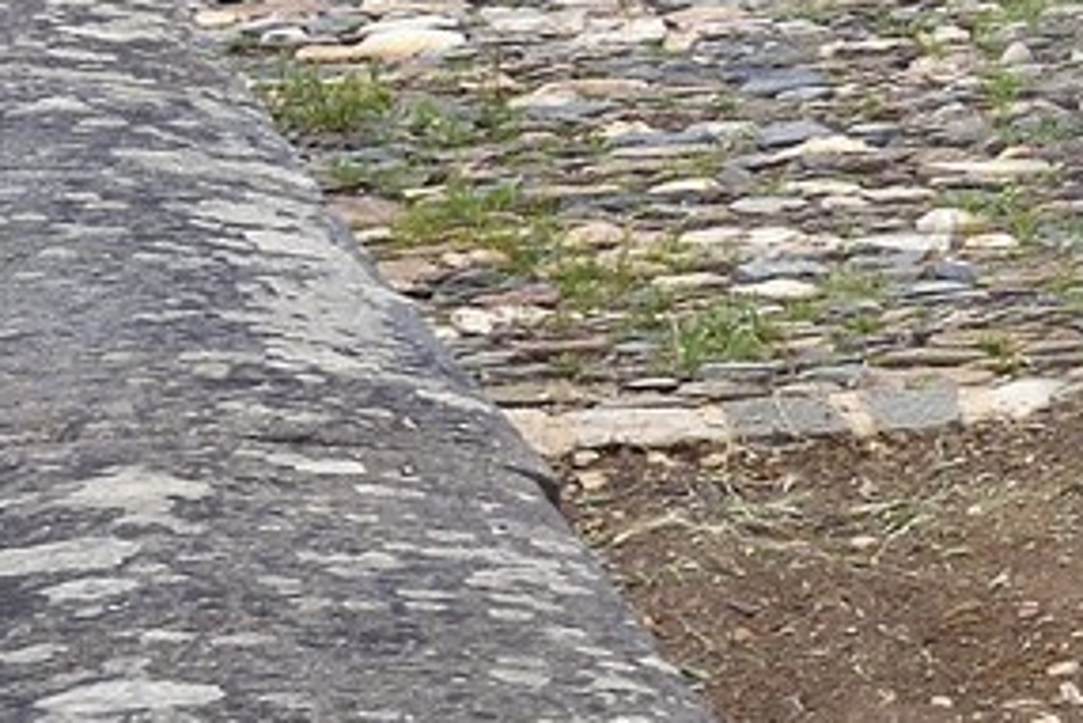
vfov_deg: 8.5
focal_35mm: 162
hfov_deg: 10.8
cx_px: 2560
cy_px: 91
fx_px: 4876
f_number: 13
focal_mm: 29
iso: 200
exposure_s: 1/60
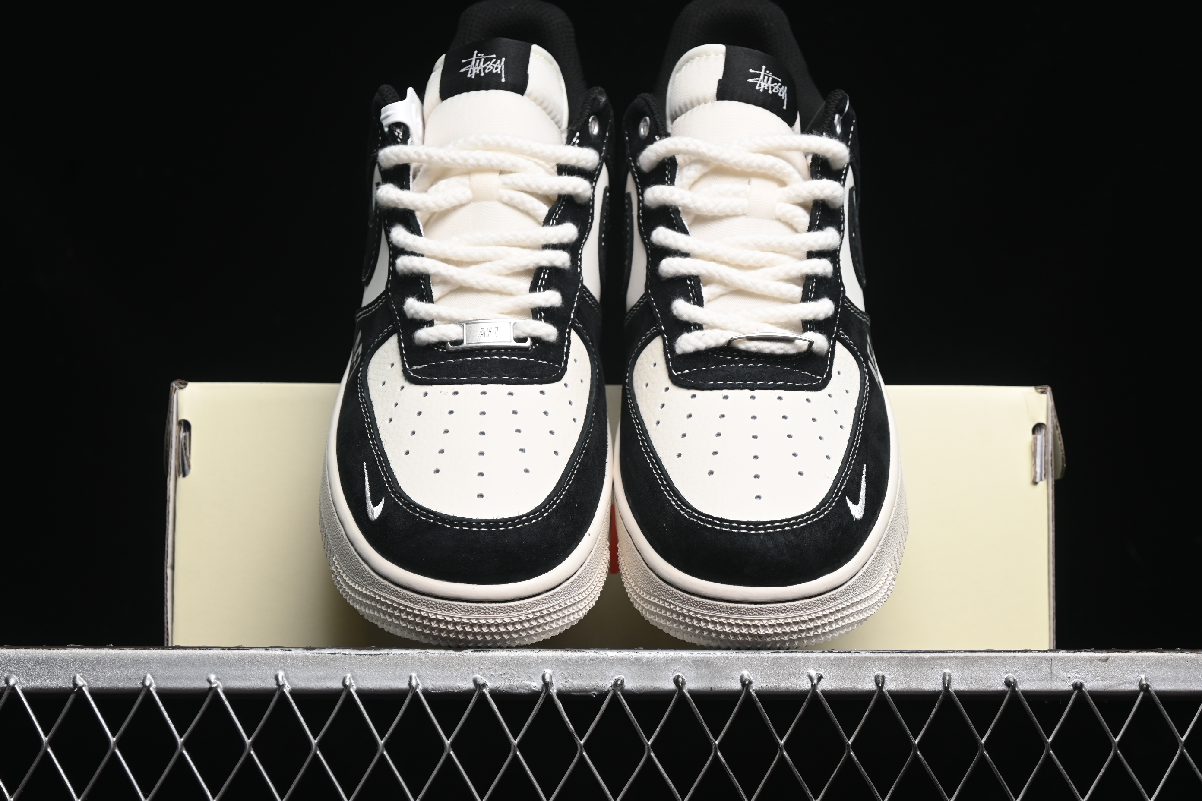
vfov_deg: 18.2
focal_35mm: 75
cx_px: 601
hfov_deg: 27.0
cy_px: 400
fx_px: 2504
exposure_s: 1/50
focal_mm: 50
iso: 160
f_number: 6.3
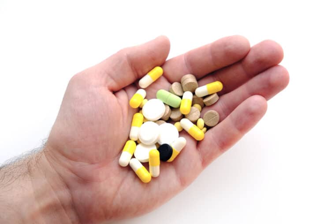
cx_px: 168
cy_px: 112
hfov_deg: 26.6
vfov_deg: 18.0
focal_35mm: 76
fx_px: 707
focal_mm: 50.5
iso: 320
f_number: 4
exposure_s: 1/2
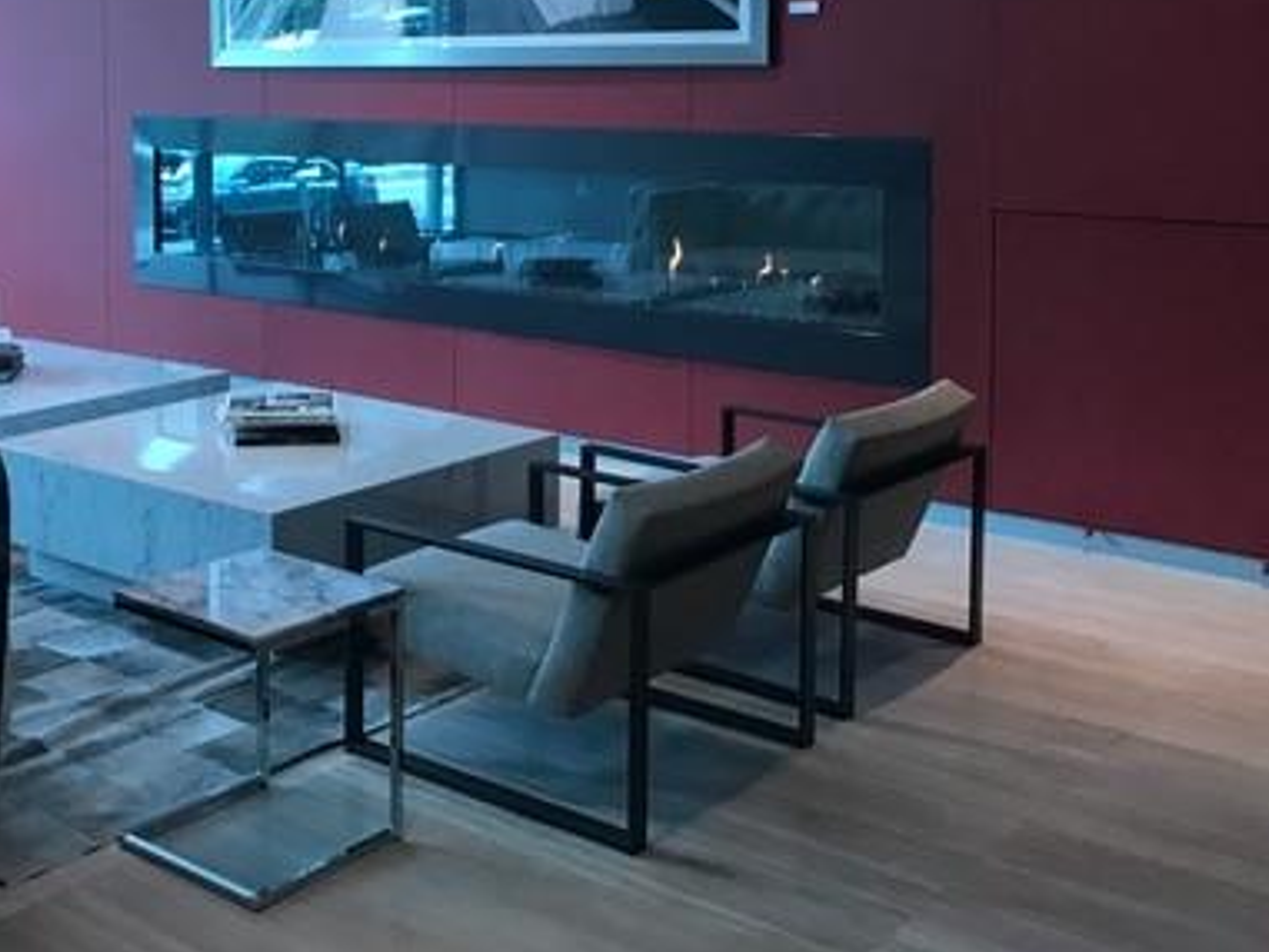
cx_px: 363
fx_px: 1724
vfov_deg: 30.0
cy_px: 163
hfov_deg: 39.6
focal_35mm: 47
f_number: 1.8
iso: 40
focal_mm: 3.99
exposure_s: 1/30
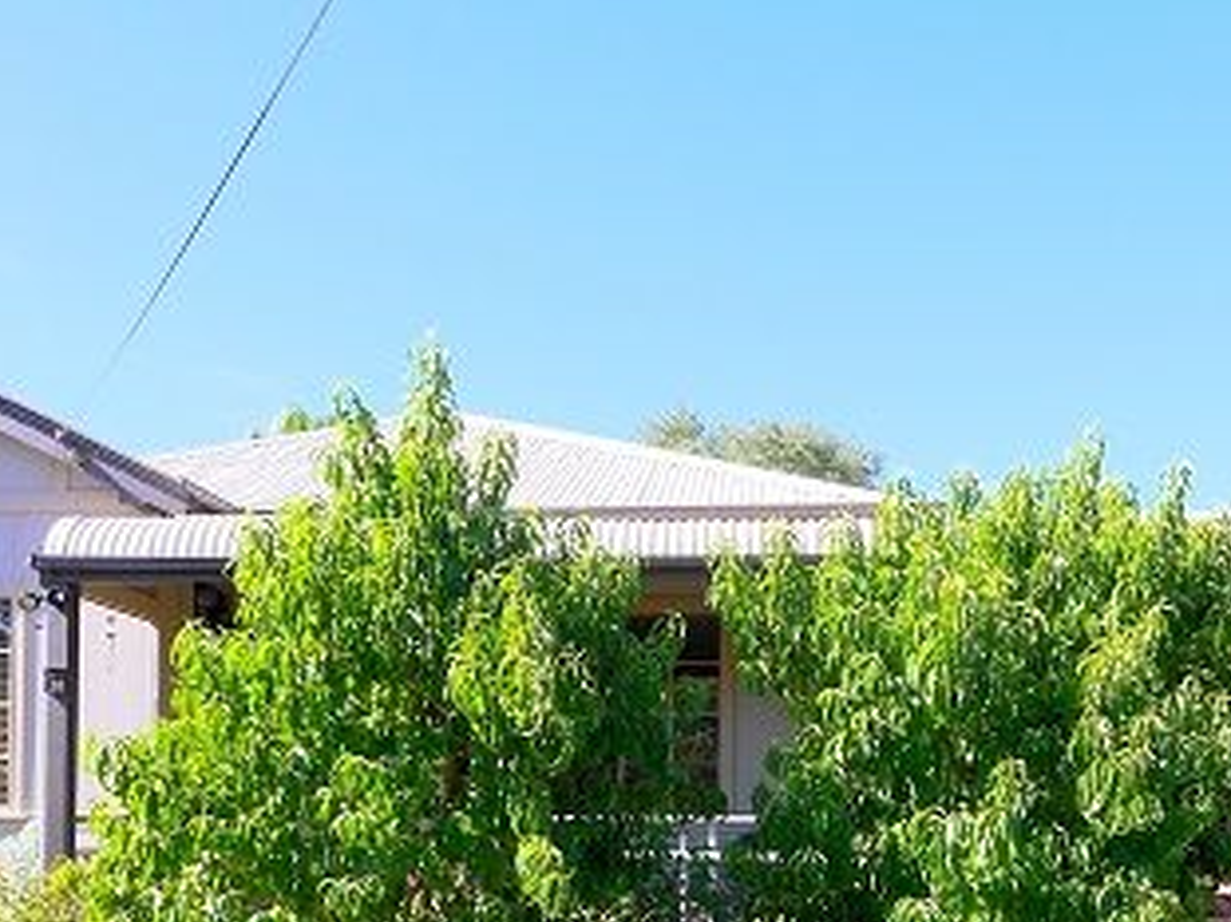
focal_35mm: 36
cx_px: 661
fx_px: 1280
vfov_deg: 37.4
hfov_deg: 51.3
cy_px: 803
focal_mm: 7
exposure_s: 1/320
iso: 160
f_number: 7.1
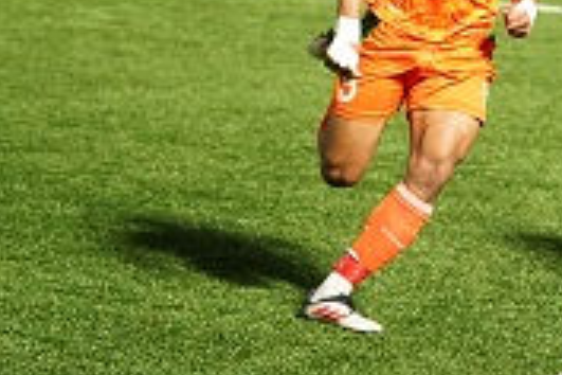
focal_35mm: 237
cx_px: 594
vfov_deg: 5.8
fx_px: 3700
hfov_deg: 8.6
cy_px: -149
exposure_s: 1/1250
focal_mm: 70
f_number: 2.8
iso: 6400
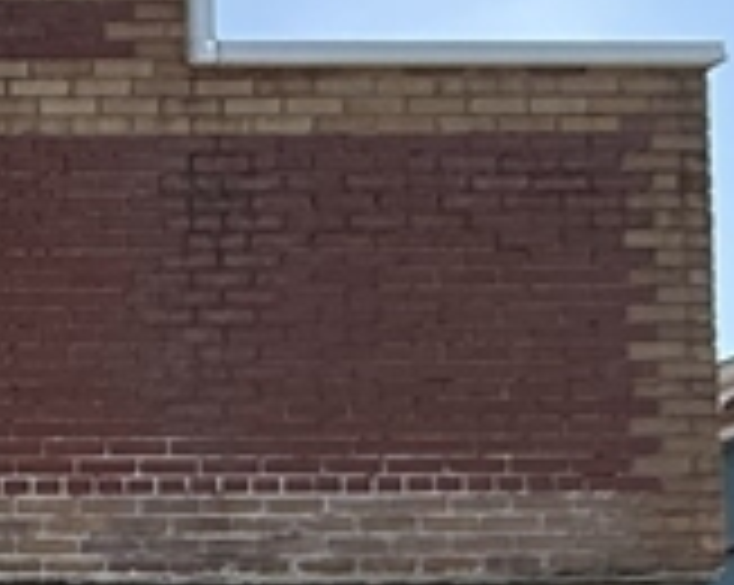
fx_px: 1866
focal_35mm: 86
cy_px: 954
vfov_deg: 15.9
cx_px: -1063
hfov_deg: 14.3
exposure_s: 1/701
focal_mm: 2.22
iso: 50
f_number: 2.2
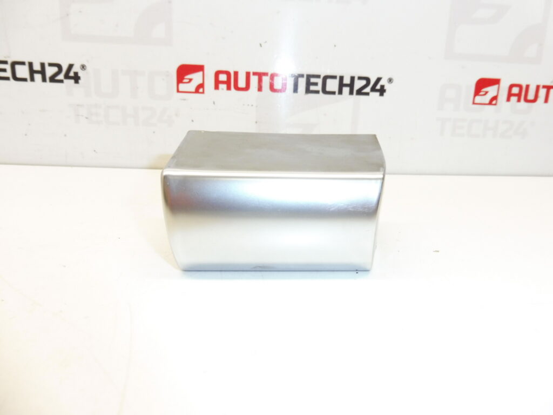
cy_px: 208
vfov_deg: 54.9
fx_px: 399
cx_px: 276
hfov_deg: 69.4
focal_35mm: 25
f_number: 3.5
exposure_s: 1/60
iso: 200
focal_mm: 4.4
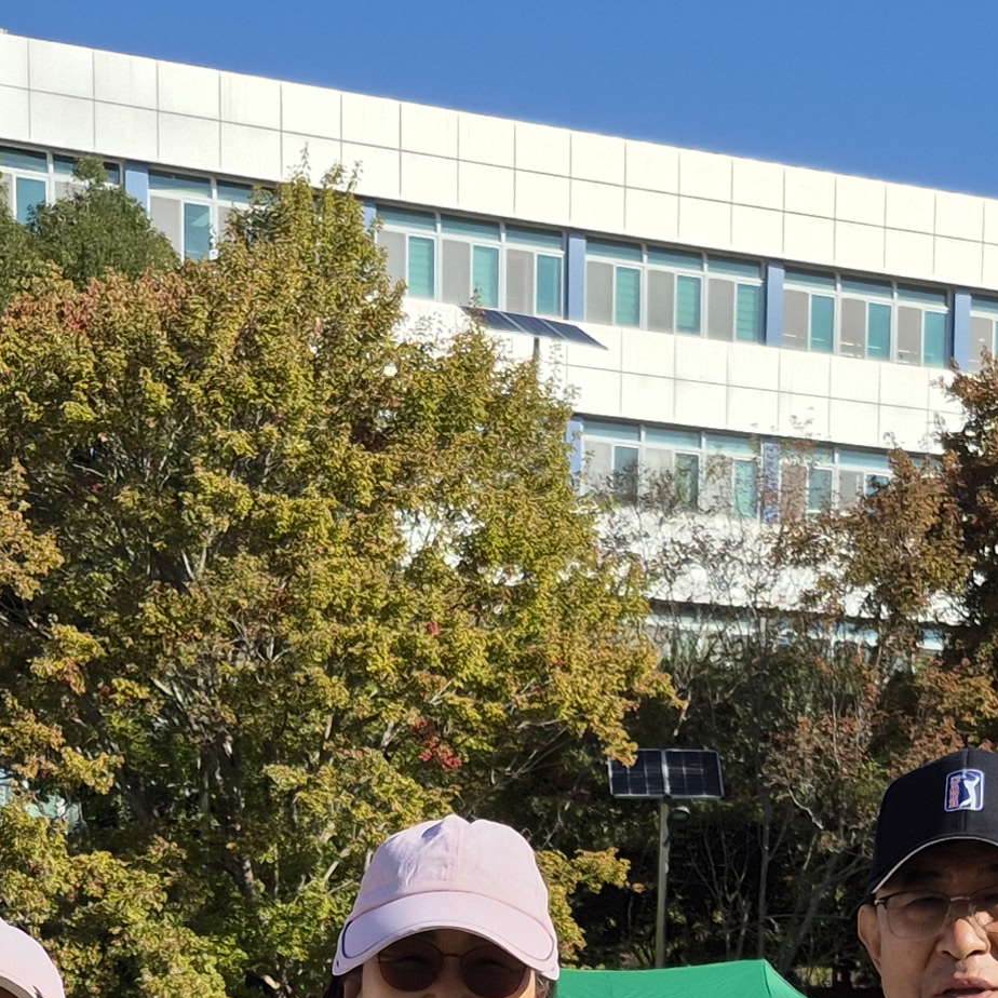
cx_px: 432
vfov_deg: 17.8
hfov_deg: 19.7
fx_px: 2870
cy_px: 1465
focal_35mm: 88
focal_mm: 5.4
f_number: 1.8
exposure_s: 1/2544
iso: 25
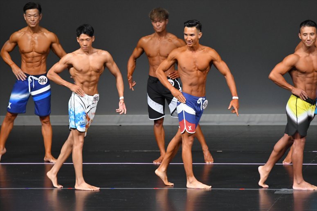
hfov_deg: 6.5
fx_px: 2772
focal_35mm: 315
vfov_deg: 4.4
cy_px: 106
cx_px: 158
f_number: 5.6
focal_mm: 210
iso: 4000
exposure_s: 1/400
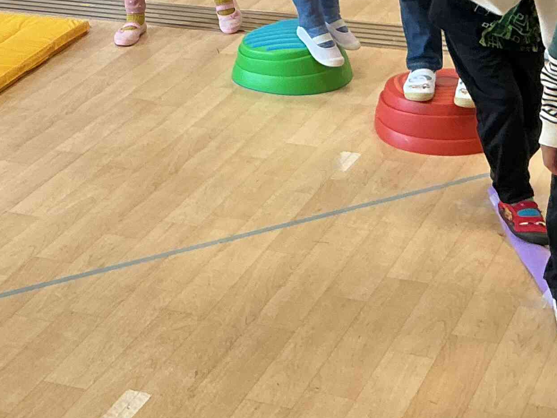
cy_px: -39
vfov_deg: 15.3
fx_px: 1513
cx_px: 125
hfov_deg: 20.7
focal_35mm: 94
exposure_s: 1/120
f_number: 1.8
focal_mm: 3
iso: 32
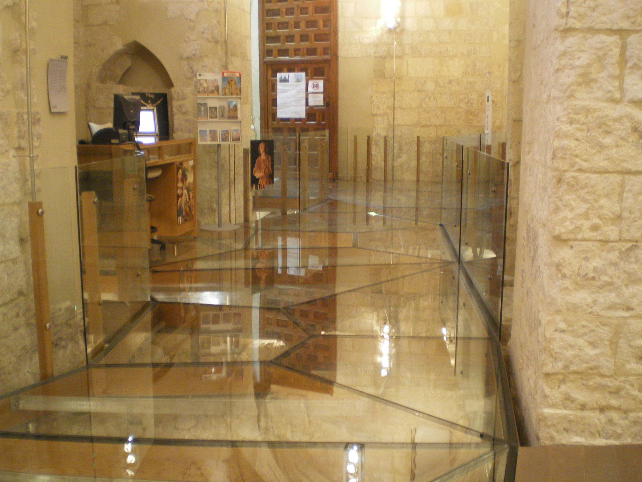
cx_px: 321
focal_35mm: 38
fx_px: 705
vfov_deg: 37.7
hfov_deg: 49.0
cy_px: 241
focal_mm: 6.3
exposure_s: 1/4
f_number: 3.1
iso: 400
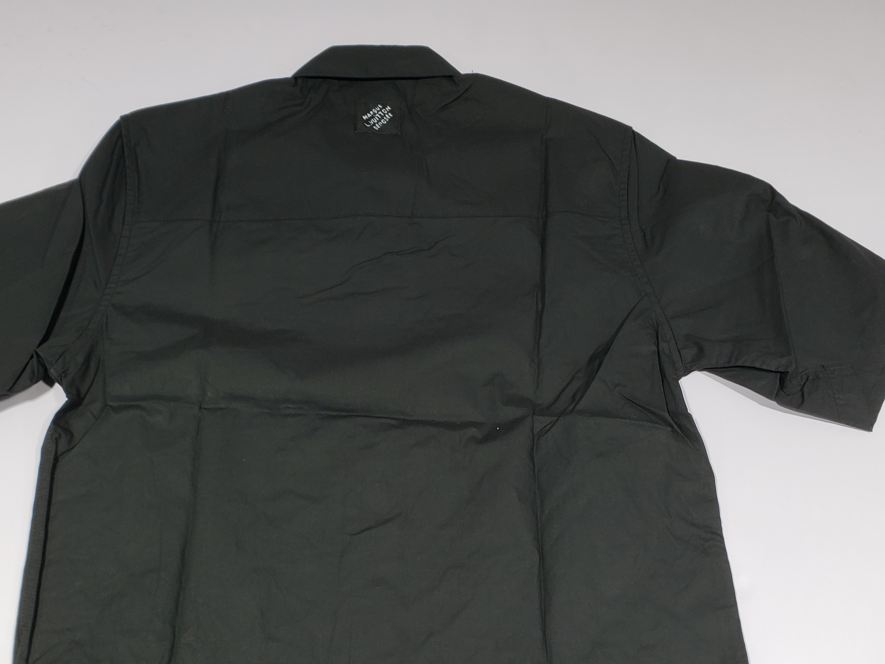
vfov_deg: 38.0
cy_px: 471
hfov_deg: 50.1
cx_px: 412
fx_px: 946
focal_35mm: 37
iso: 80
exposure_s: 1/100
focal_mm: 4.3
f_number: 2.4
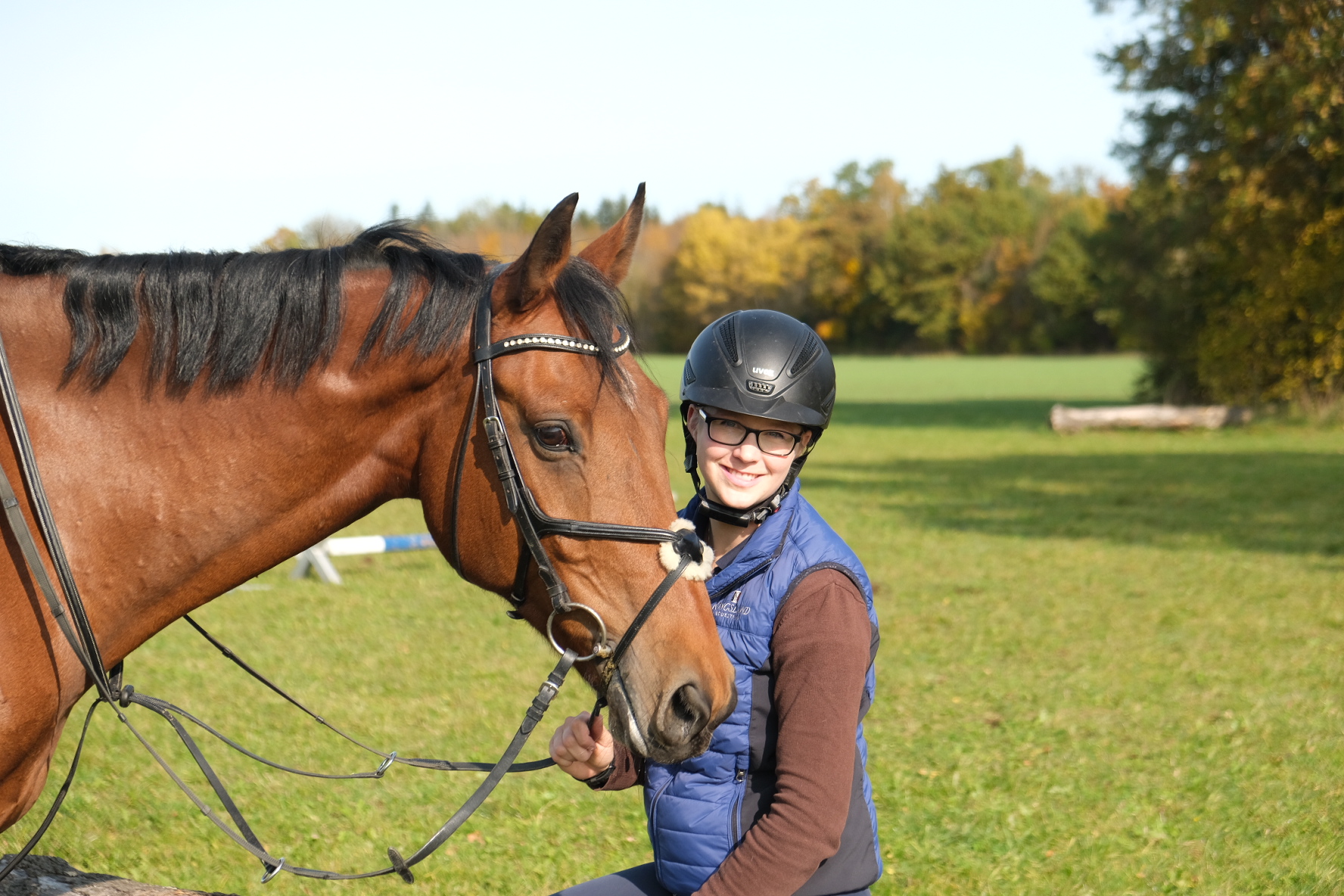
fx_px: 3098
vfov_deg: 16.5
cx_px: 672
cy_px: 448
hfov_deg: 24.5
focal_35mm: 83
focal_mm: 55
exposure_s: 1/2000
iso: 500
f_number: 4
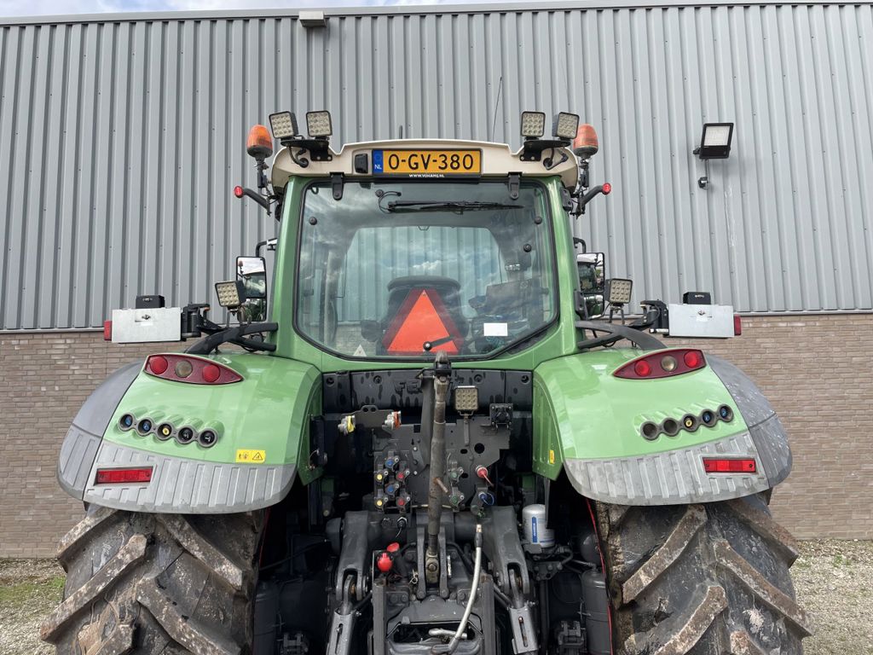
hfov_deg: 67.3
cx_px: 436
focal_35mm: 26
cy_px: 328
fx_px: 656
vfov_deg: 53.1
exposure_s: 1/651
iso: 32
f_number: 1.6
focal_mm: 4.2
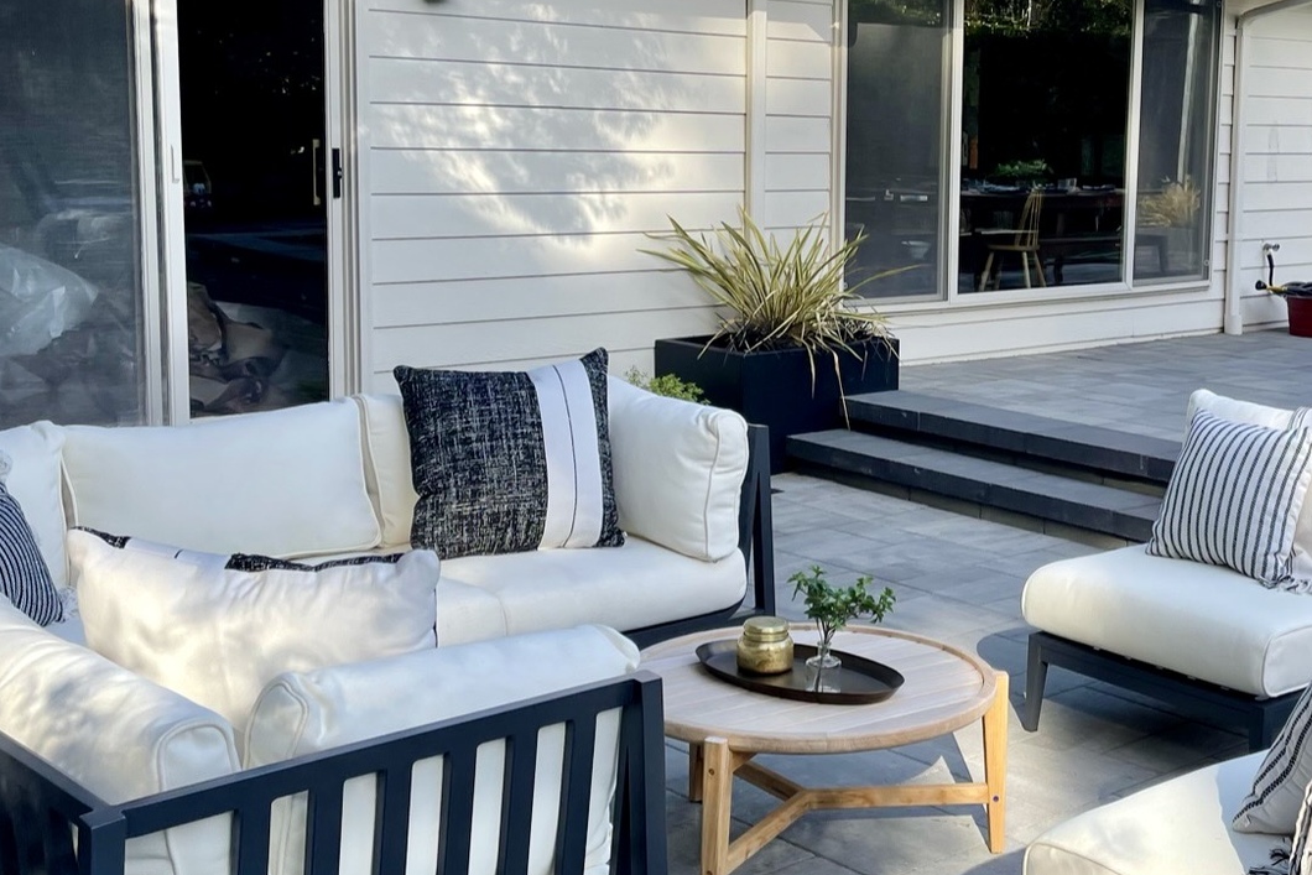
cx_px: 911
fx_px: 1859
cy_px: 395
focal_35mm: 51
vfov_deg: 26.5
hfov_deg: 38.3
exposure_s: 1/692
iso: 32
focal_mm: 5.1
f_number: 1.6
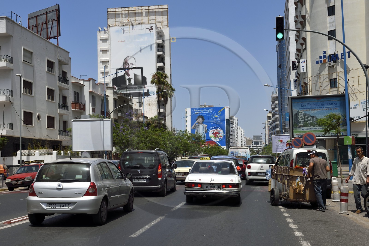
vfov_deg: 33.4
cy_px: 123
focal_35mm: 40
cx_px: 184
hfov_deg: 48.5
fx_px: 410
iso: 200
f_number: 11
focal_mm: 40
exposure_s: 1/400
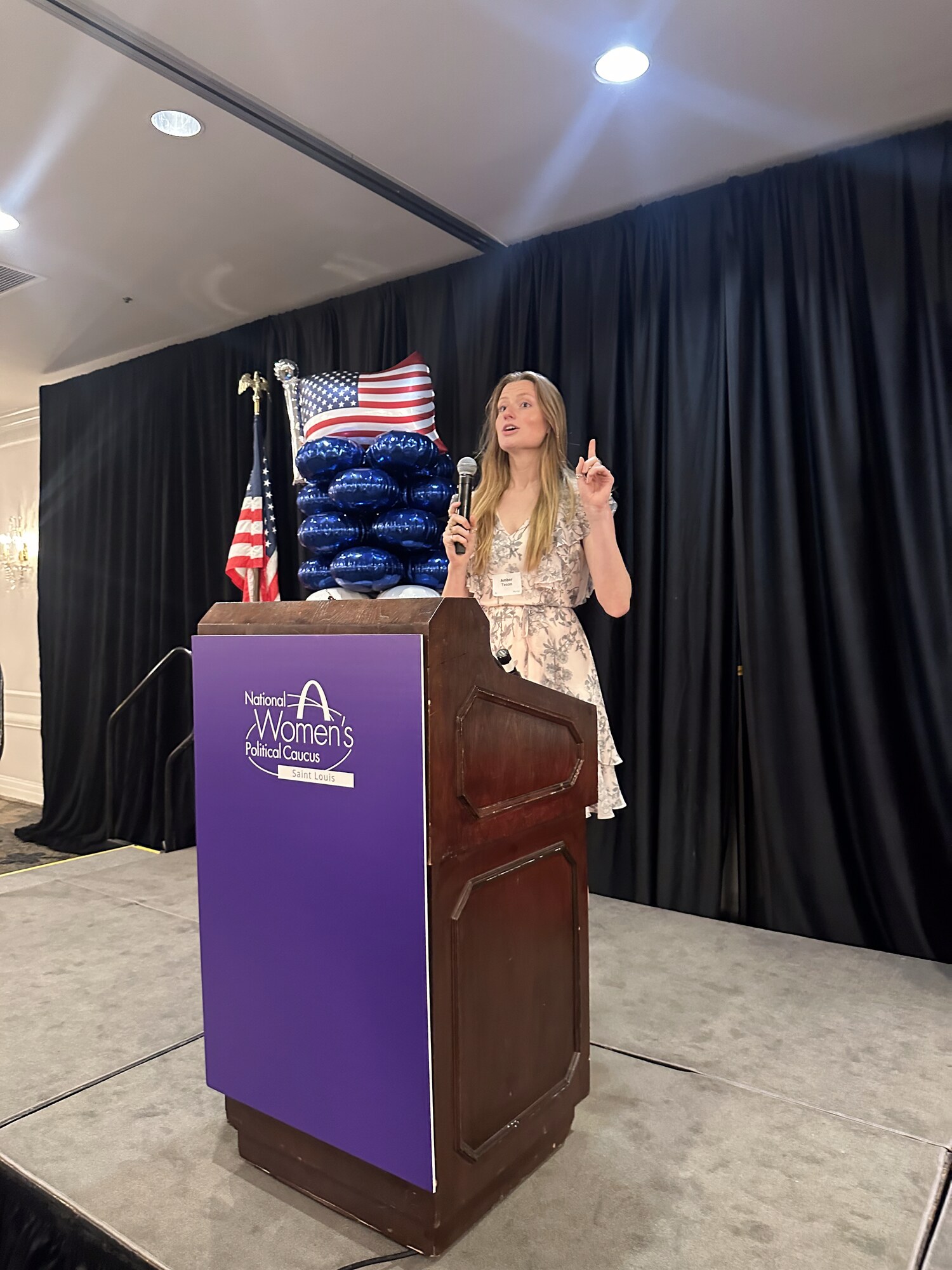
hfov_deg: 56.8
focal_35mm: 24
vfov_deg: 71.6
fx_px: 880
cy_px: 635
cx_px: 476
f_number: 1.78
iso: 800
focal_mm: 6.86
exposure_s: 1/40
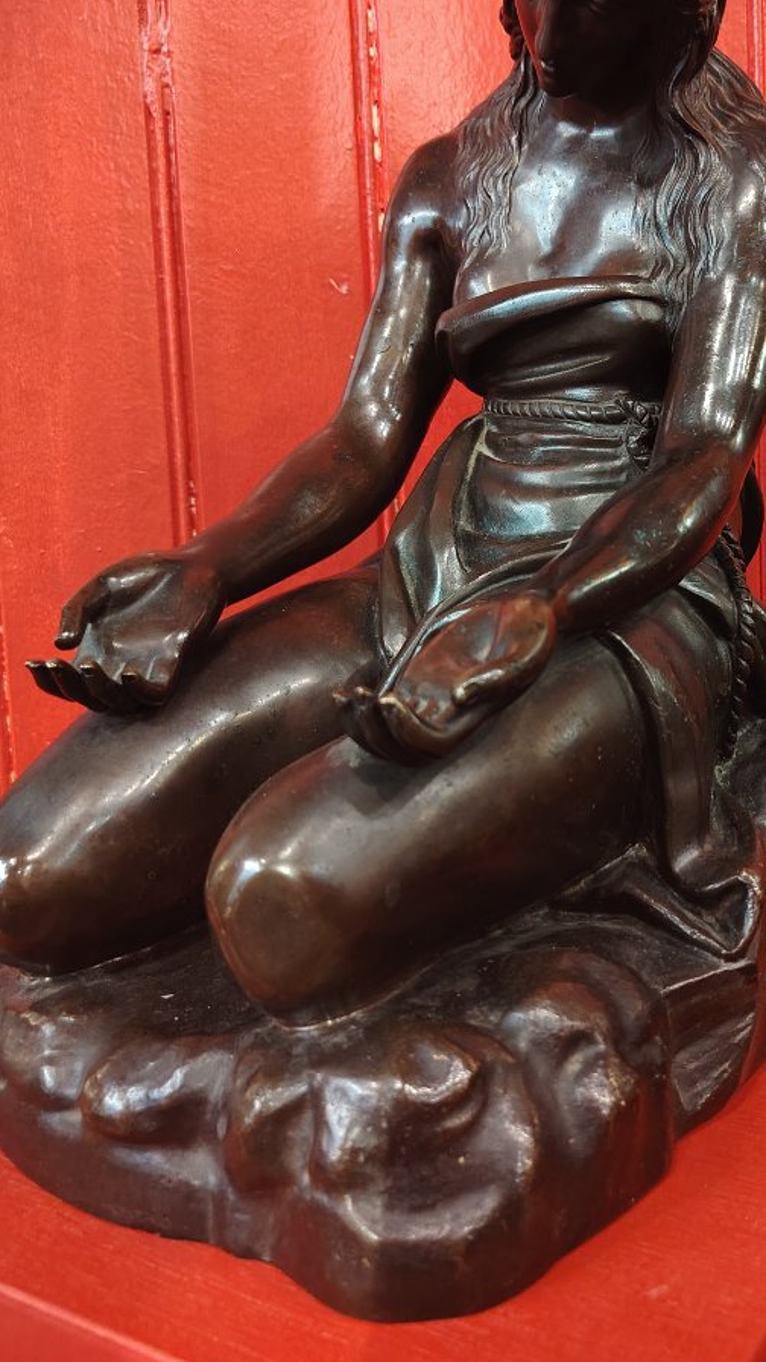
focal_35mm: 35
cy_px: 538
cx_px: 588
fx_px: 1264
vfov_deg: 56.2
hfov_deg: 33.0
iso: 2181
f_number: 1.75
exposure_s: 1/25
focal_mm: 5.25
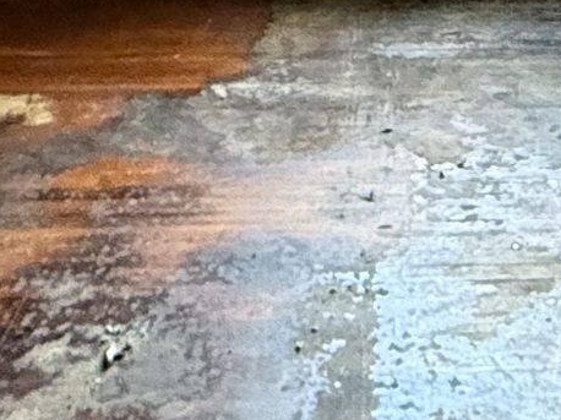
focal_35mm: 94
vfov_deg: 14.8
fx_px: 1523
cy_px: -170
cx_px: 567
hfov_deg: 20.2
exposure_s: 1/60
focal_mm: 2.22
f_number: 2.2
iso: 500
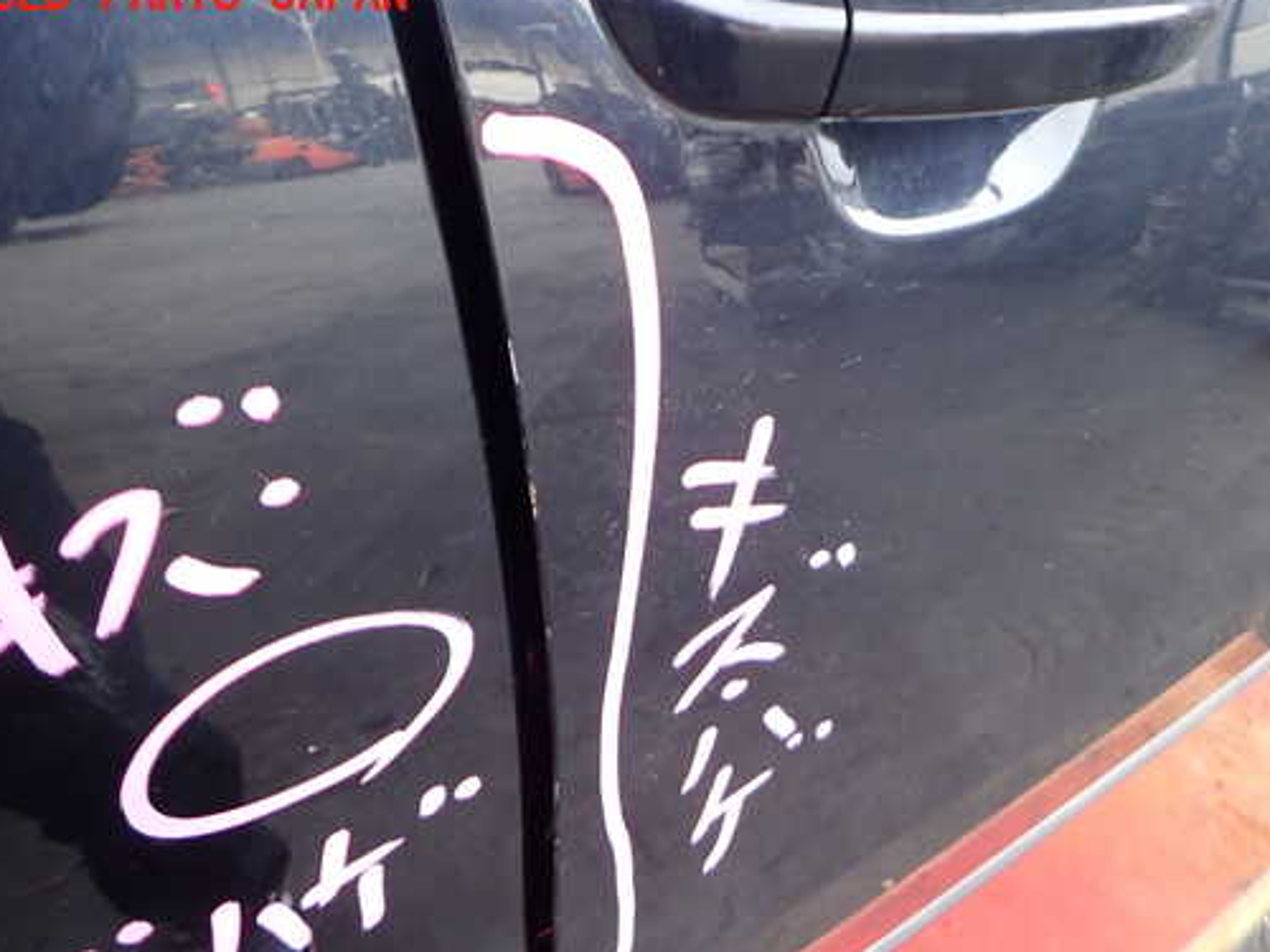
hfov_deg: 59.8
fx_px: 1101
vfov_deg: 46.7
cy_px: 533
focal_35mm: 30
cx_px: 709
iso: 200
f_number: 2
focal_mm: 4.5
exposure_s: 1/50
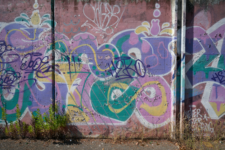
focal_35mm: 16
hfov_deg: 96.7
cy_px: 75
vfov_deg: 73.8
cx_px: 112
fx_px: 100
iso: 100
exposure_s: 1/1250
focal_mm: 16
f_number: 4
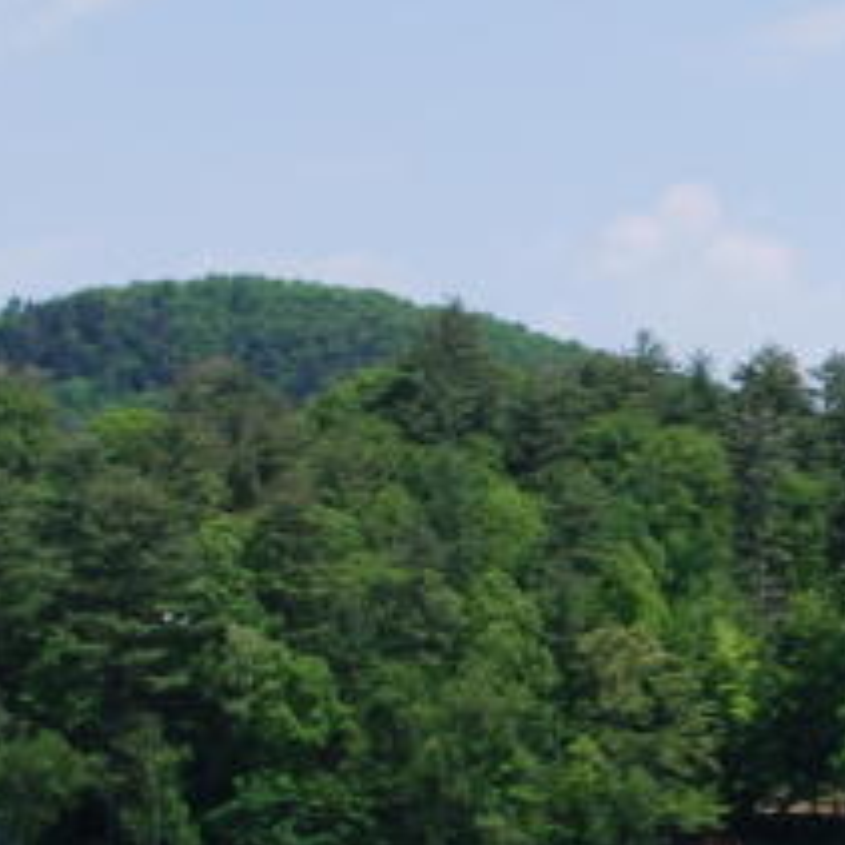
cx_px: 1183
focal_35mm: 194
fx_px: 5358
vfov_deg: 9.0
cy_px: 601
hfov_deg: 8.8
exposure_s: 1/200
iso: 100
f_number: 7.1
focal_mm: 28
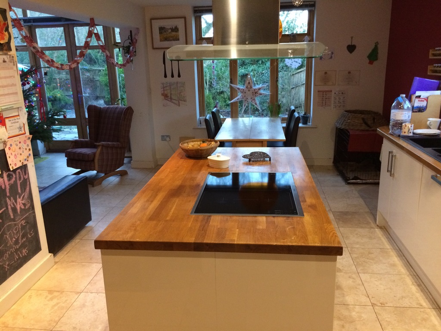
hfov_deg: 61.7
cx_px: 220
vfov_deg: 48.2
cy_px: 166
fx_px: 369
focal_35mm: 29
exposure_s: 1/25
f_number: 2.2
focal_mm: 4.15
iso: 250
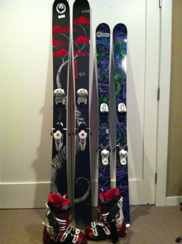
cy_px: 122
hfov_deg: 40.6
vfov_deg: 52.7
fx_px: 246
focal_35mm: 35
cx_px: 91
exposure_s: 1/15
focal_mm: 3.85
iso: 1000
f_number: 2.8
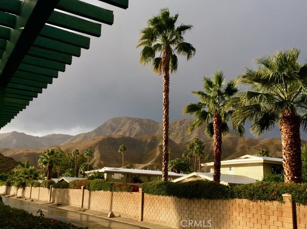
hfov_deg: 54.1
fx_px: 301
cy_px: 114
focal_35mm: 34
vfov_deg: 41.6
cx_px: 154
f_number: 2.2
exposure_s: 1/1414
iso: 32
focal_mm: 4.15
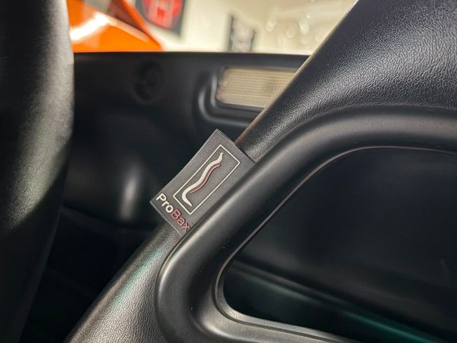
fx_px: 356
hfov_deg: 65.3
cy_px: 166
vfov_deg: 51.3
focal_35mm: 27
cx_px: 222
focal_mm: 5.96
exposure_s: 1/11
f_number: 1.6
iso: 640
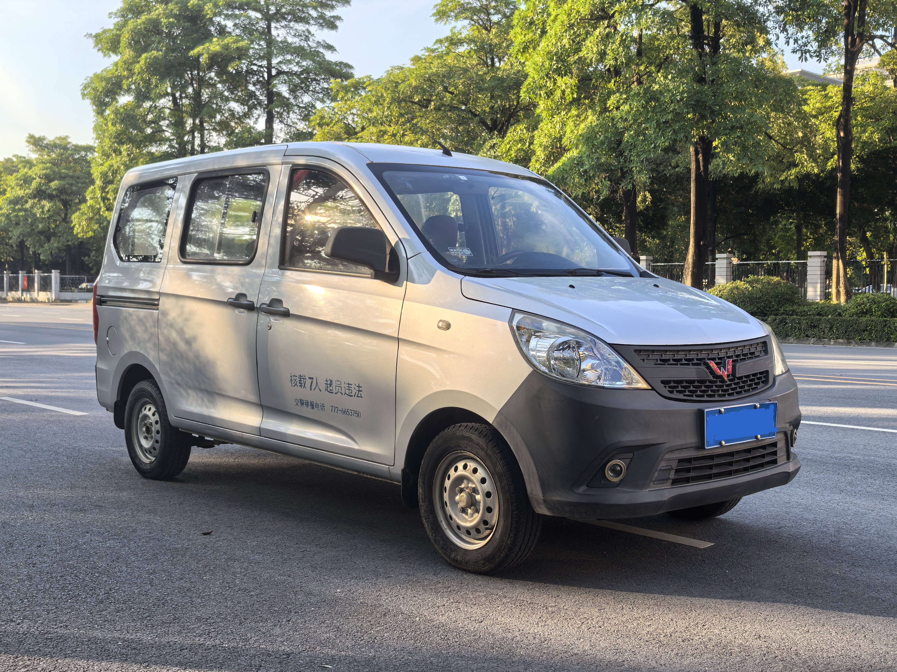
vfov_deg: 36.0
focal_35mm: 40
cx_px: 448
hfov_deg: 46.8
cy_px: 336
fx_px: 1037
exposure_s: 1/752
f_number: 2
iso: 50
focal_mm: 5.75
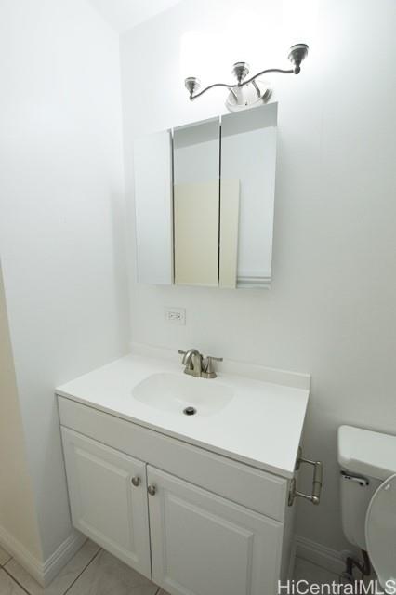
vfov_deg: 100.4
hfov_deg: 77.3
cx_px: 198
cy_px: 298
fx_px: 248
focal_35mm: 15
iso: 400
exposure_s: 1/100
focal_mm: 10
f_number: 5
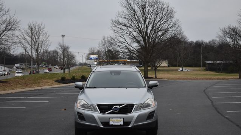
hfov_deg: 34.9
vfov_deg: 20.0
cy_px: 79
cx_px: 121
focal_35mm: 60
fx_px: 383
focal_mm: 38
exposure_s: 1/200
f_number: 4.8
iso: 800
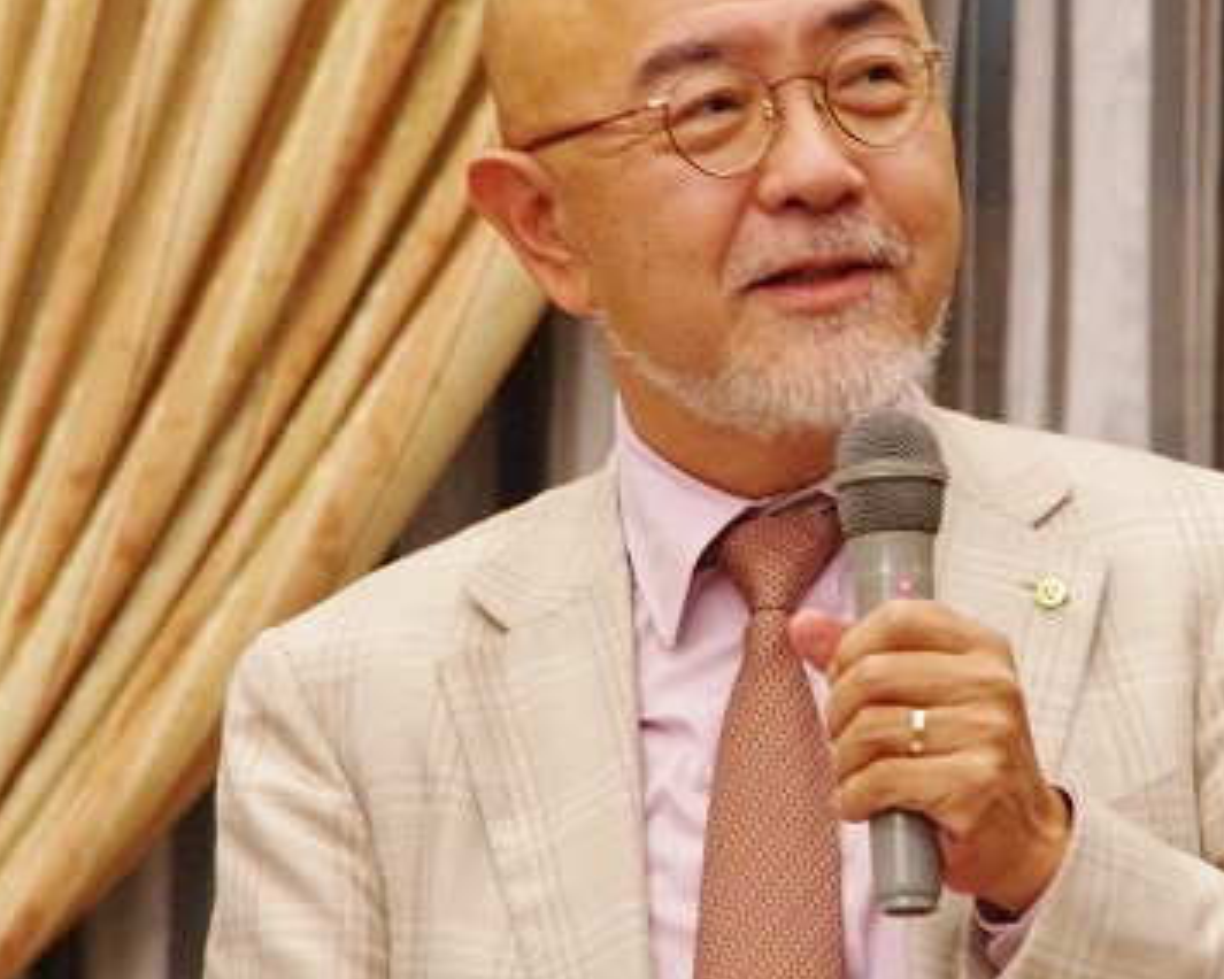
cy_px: 326
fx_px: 15470
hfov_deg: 4.5
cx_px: 869
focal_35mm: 427
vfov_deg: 3.6
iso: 3200
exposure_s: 1/60
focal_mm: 135
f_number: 5.6
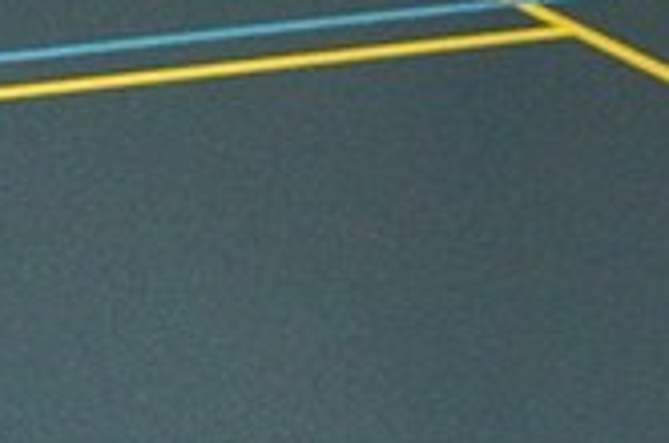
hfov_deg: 8.6
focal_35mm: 204
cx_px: -1261
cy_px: 193
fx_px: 3784
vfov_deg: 6.7
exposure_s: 1/160
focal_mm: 22
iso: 640
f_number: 4
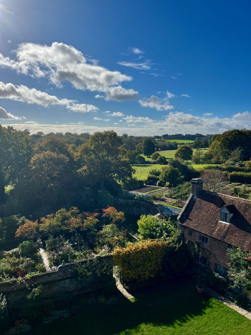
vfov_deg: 67.3
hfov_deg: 53.1
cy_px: 168
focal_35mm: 26
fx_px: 251
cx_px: 126
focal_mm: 5.1
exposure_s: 1/7353
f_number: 1.6
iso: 50
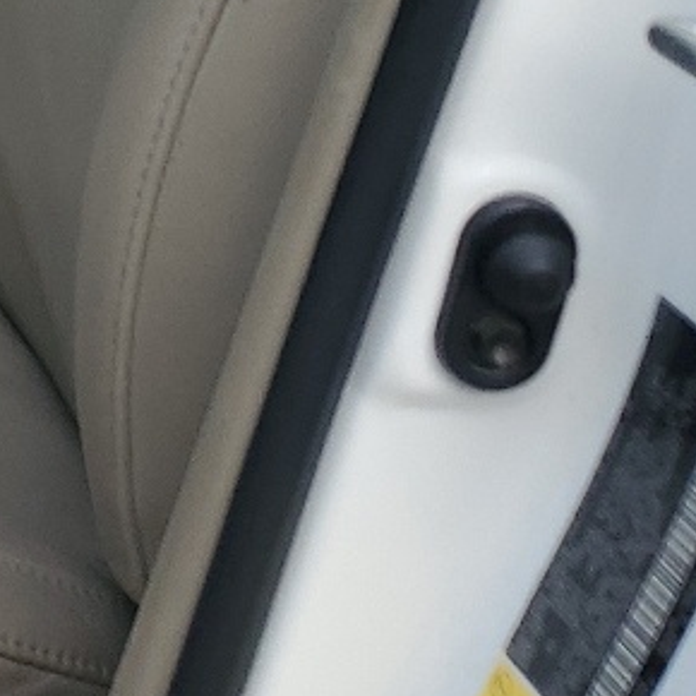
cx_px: -833
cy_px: -430
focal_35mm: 127
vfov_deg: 12.8
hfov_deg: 11.8
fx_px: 2889
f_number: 1.5
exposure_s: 1/714
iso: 50
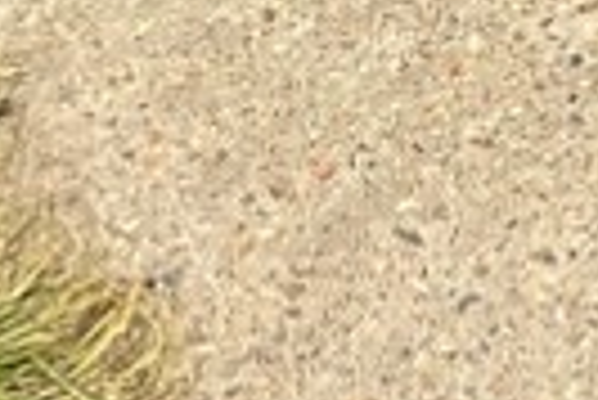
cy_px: -701
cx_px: 1569
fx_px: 2494
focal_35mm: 150
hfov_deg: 10.9
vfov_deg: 8.1
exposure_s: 1/121
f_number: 1.78
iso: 160
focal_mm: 6.86
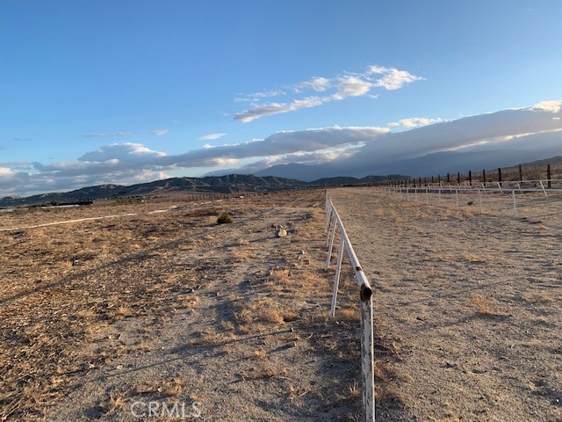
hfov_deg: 67.3
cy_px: 211
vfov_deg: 53.1
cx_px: 281
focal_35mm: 26
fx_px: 422
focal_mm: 4.25
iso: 25
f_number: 1.8
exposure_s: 1/1387
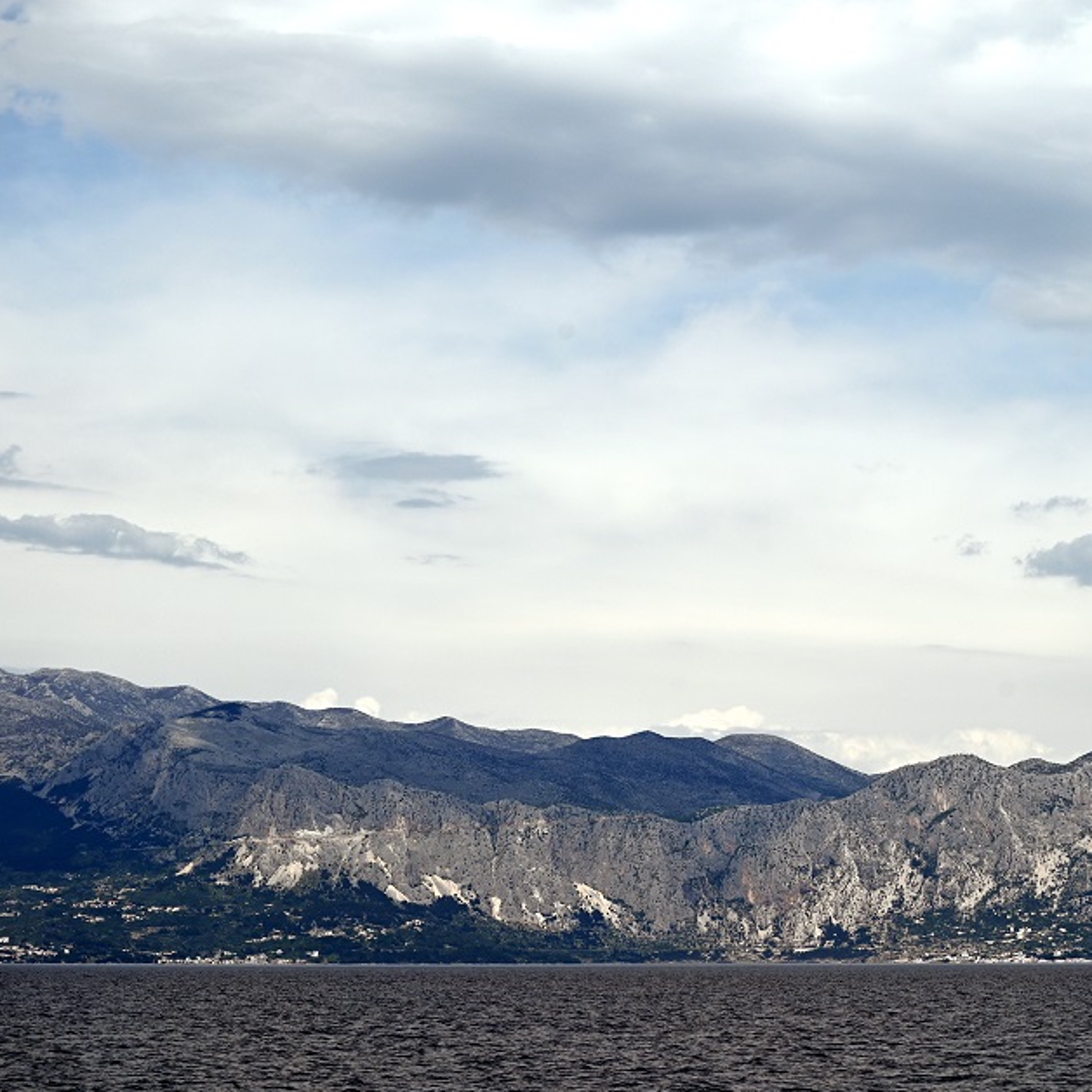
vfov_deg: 19.3
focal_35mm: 90
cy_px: 546
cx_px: 807
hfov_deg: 19.2
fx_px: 3212
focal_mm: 70
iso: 100
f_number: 8
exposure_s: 1/1000
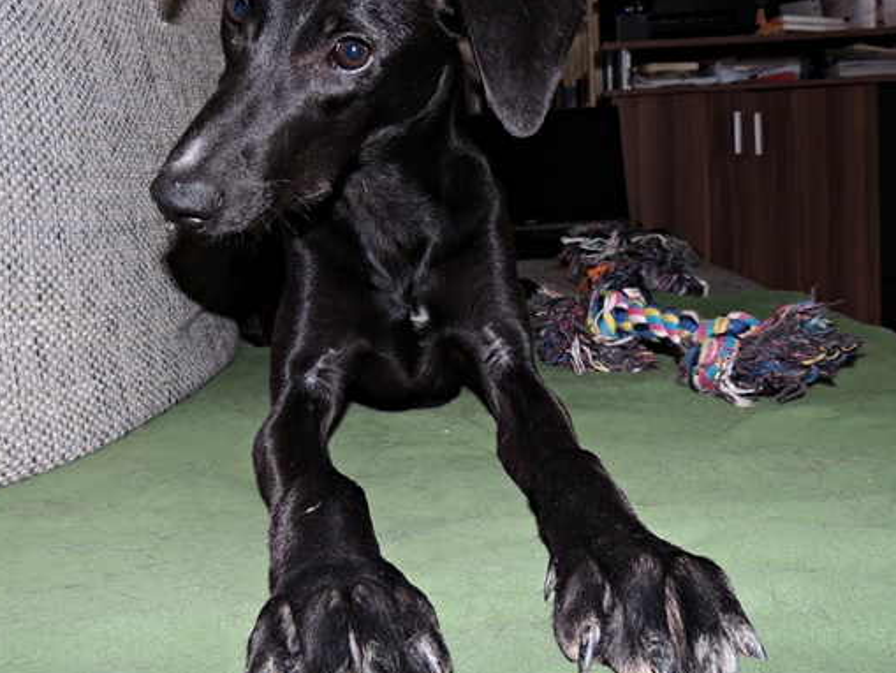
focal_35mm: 33
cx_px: 400
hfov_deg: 55.2
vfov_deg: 42.6
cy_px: 246
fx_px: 854
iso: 200
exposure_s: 1/30
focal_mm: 4.3
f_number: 3
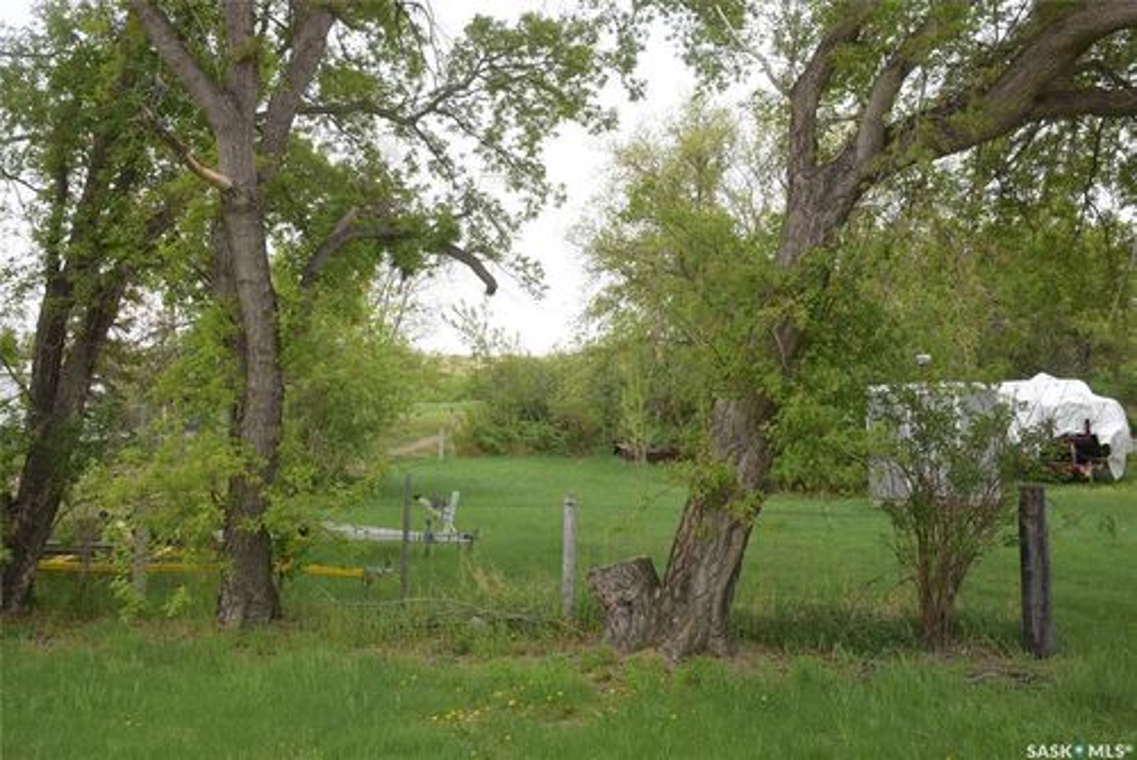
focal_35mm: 36
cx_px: 568
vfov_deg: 36.9
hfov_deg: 53.1
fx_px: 1138
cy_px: 380
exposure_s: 1/800
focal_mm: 24
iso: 400
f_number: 5.6
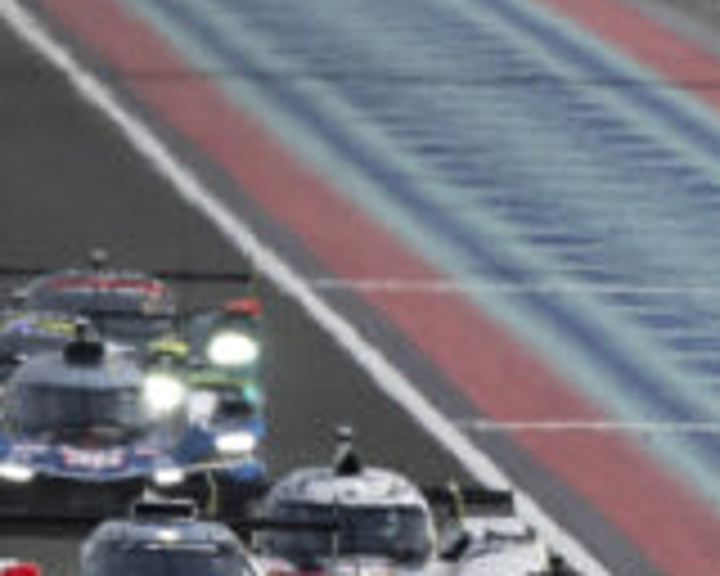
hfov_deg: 0.6
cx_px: -477
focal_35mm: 3368
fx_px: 71769
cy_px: 979
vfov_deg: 0.5
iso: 800
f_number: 10
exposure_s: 1/1000
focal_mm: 560
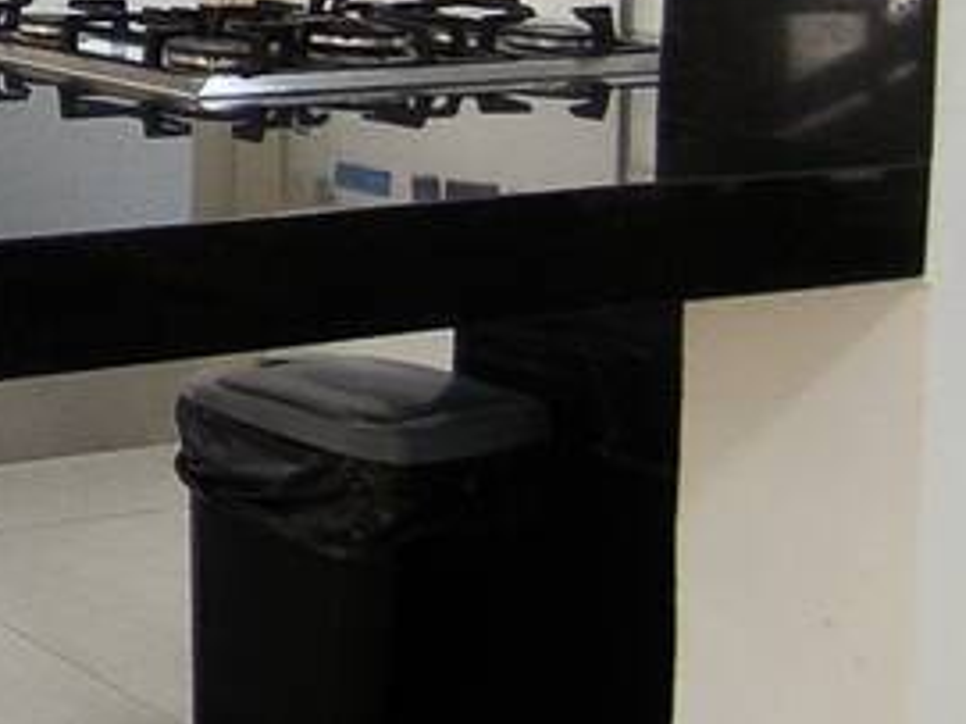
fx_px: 2371
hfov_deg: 18.6
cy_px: -243
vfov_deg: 16.3
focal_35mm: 85
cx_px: -709
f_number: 2.2
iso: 64
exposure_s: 1/60
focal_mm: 1.65
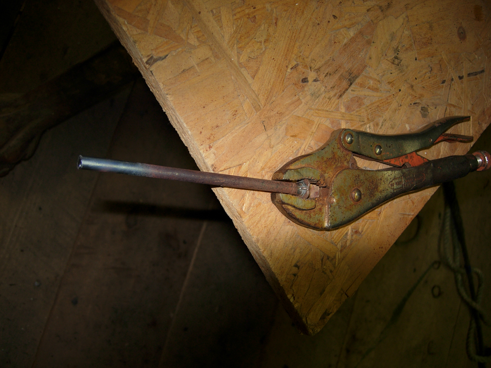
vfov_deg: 39.7
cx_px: 246
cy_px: 184
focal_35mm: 36
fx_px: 511
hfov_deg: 51.4
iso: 50
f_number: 2.7
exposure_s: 1/45.2
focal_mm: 7.5
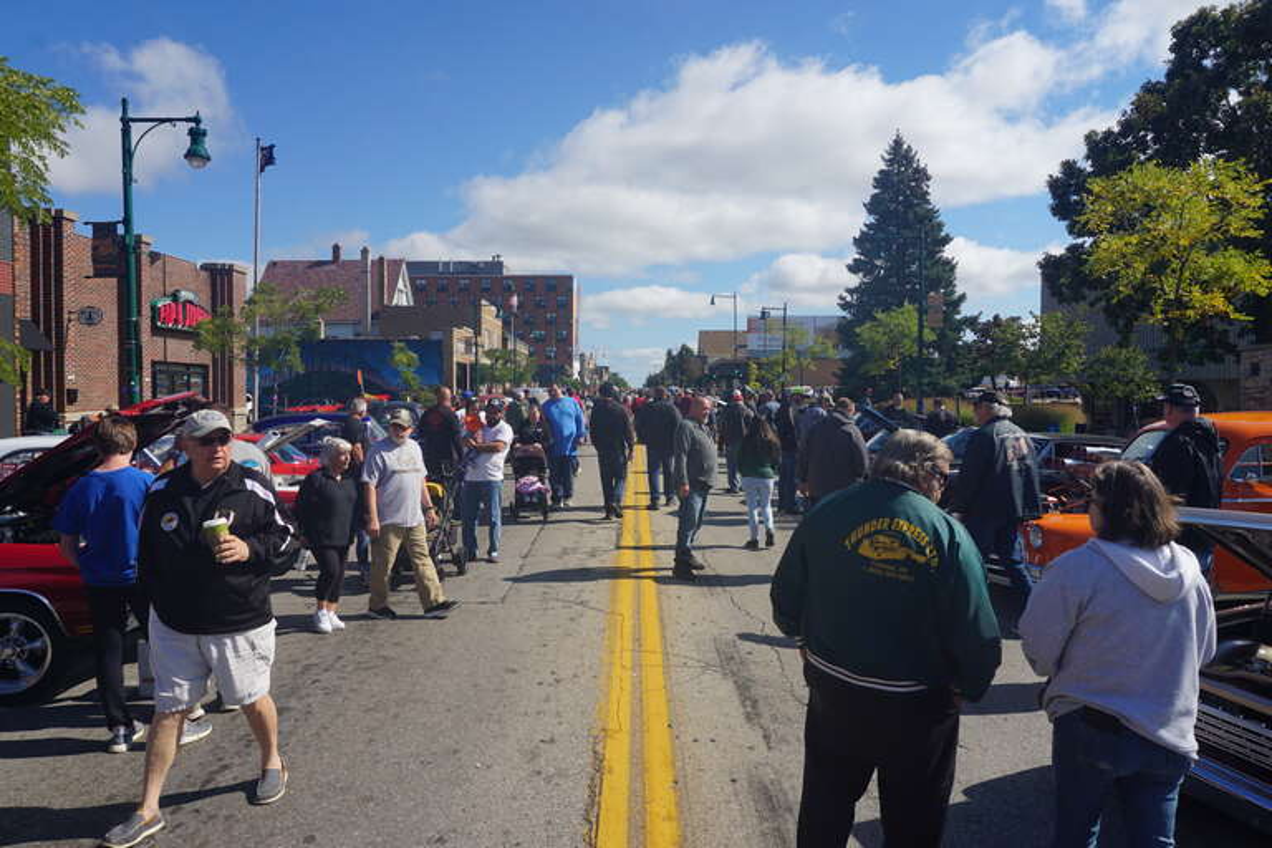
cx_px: 636
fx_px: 848
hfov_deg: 73.7
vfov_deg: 53.1
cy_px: 424
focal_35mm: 24
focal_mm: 16
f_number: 11
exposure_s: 1/160
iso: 100
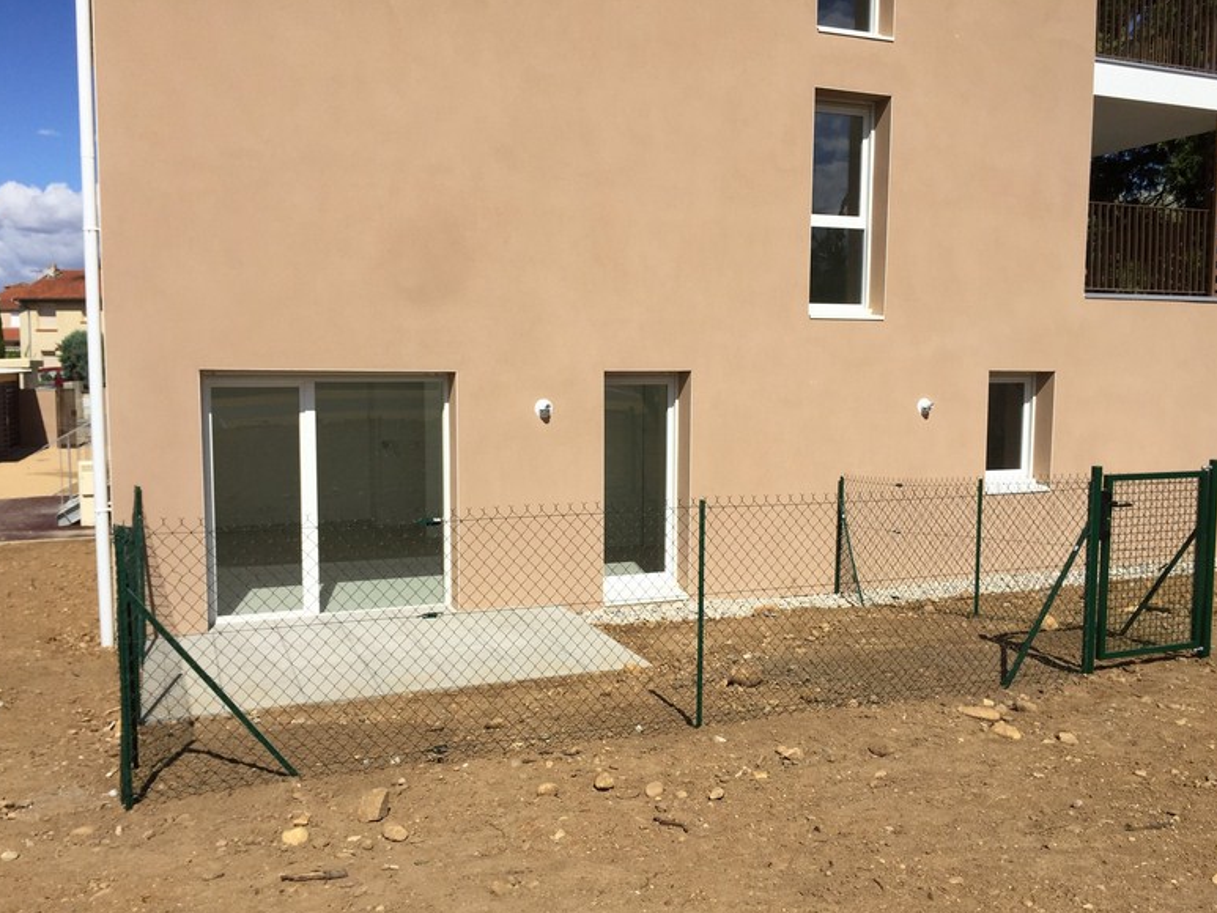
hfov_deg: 60.0
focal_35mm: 30
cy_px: 463
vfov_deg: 46.8
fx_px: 1055
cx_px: 611
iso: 32
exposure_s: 1/3049
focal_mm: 4.15
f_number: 2.2
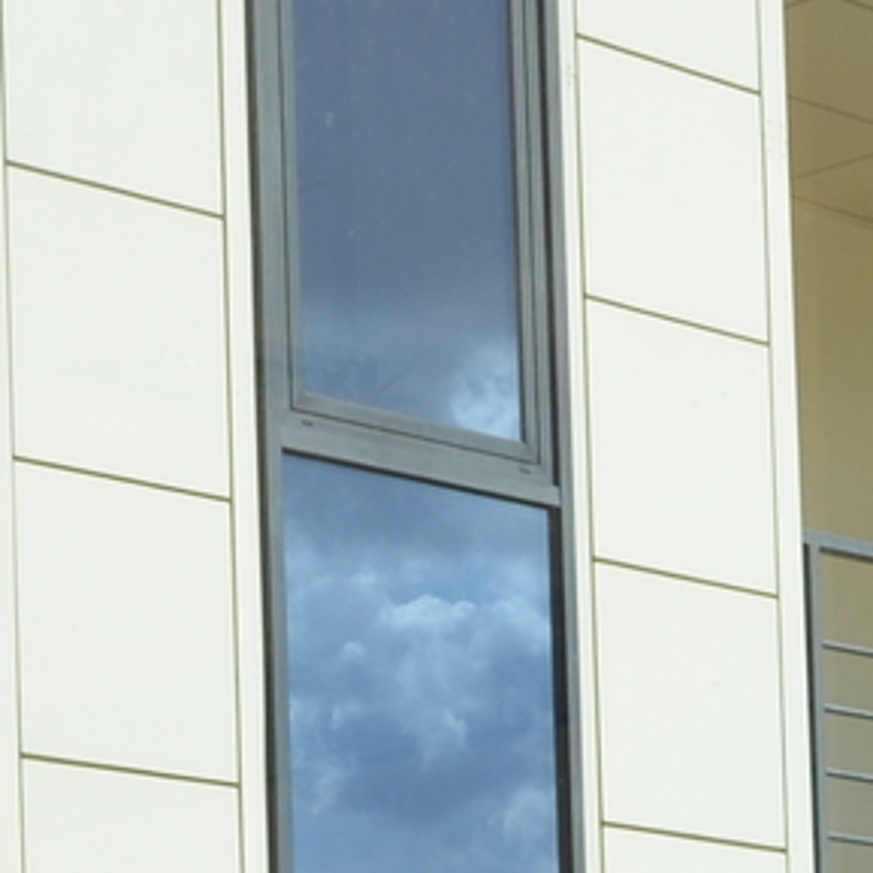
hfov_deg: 10.8
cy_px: 1474
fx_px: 4622
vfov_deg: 10.3
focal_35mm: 162
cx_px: 338
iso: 200
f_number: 8
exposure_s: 1/250
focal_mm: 18
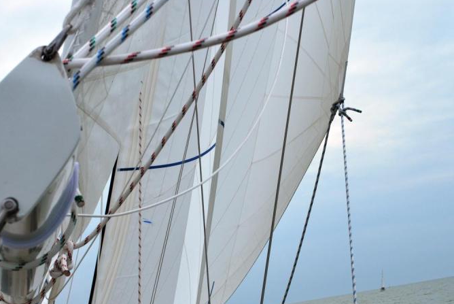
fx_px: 997
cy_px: 177
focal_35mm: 79
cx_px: 215
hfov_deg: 25.6
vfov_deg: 17.3
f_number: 9
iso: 100
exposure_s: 1/320
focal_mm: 44
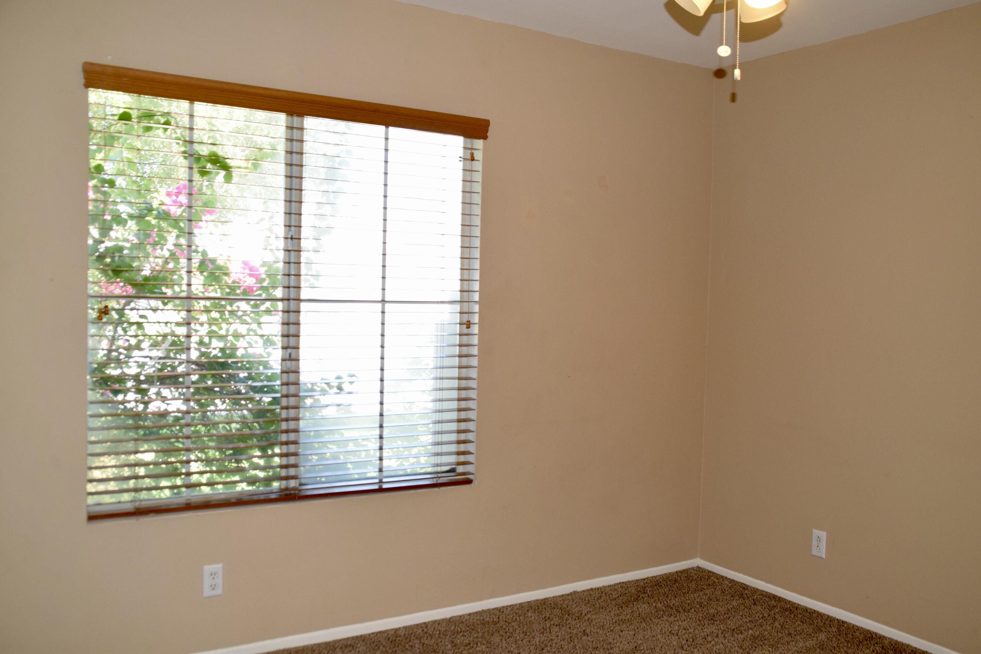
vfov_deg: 40.0
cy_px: 327
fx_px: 899
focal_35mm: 33
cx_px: 490
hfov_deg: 57.2
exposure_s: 1/125
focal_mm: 22
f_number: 5.6
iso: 800
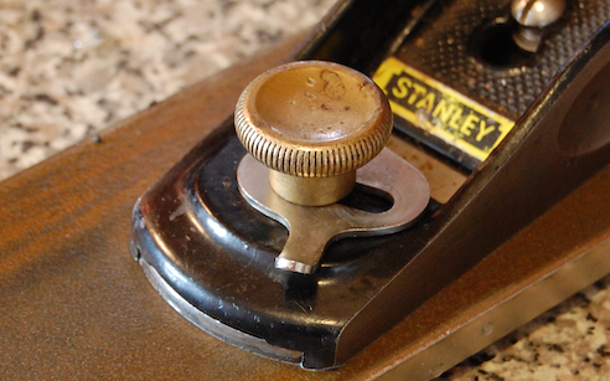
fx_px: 2974
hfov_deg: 11.7
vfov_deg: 7.3
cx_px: 278
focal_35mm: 179
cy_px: 236
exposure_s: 1/8
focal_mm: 48
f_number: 5.6
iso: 800
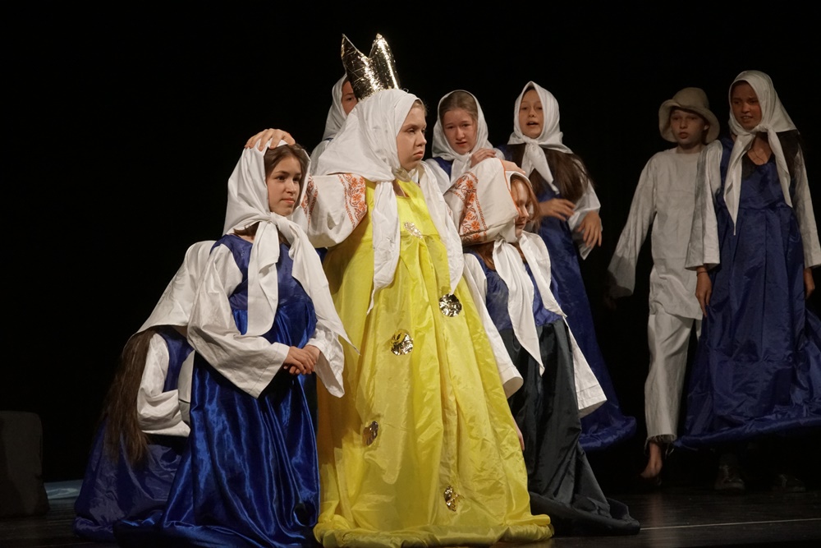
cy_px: 274
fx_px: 3421
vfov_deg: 9.2
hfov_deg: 13.7
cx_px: 410
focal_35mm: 150
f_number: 9
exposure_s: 1/100
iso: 3200
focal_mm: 100
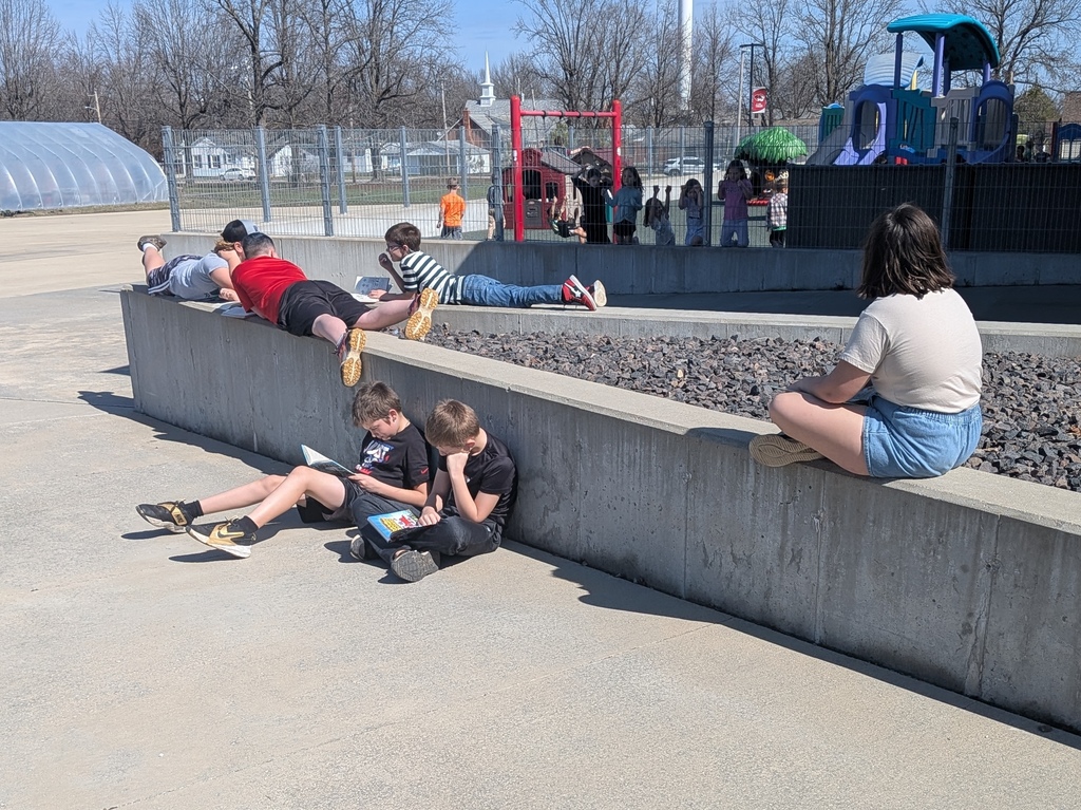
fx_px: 749
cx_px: 540
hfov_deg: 71.6
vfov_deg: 56.8
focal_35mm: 24
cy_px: 405
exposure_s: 1/2066
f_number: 1.7
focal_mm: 4.53
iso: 30
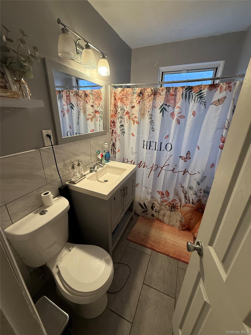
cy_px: 168
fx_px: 135
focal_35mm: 14
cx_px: 126
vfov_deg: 102.1
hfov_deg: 85.7
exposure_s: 1/120
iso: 250
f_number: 2.2
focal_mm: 2.22
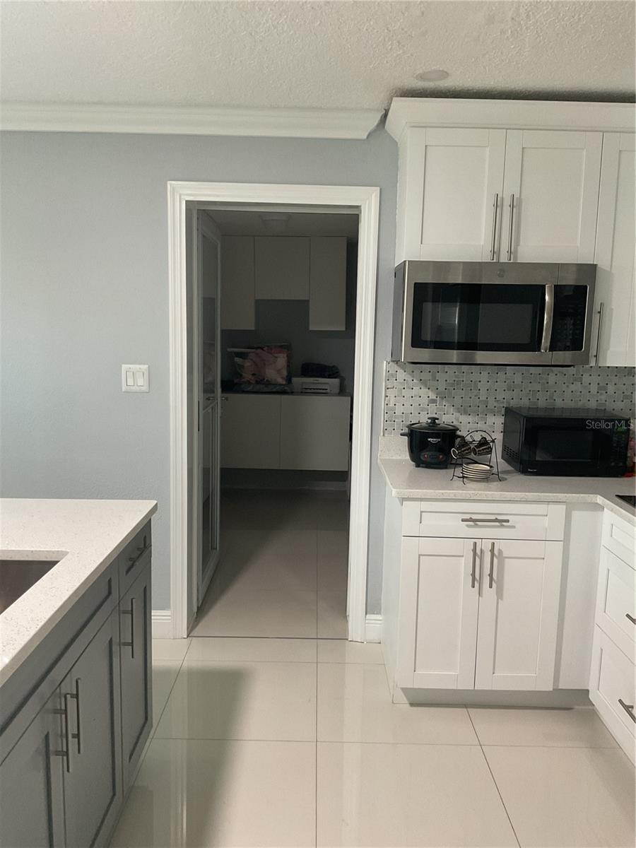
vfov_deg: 61.7
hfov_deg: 48.2
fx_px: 710
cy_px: 424
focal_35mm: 29
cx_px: 318
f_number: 1.8
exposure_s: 1/60
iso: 160
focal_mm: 3
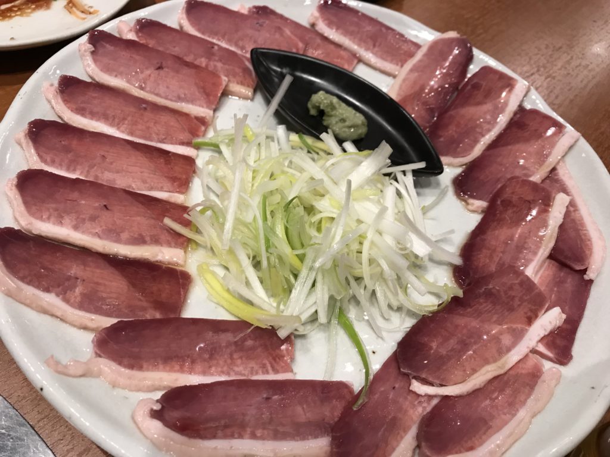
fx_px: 493
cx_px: 305
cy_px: 228
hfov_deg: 63.4
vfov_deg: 49.7
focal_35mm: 28
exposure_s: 1/30
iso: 40
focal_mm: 3.99
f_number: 1.8
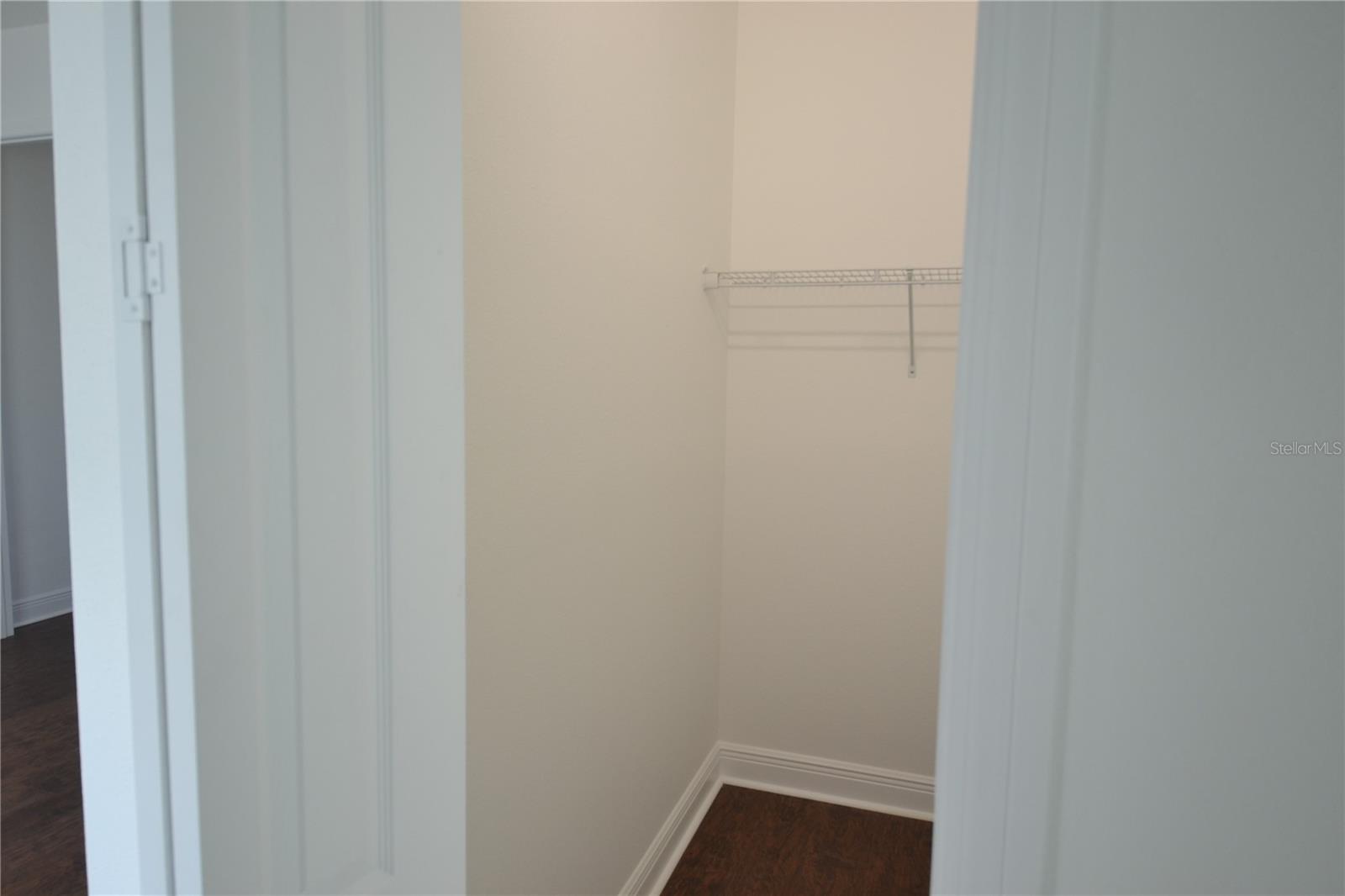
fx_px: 784
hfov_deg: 81.2
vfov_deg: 59.5
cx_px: 672
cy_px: 448
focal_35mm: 21
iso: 400
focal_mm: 14
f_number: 4.5
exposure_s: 1/80
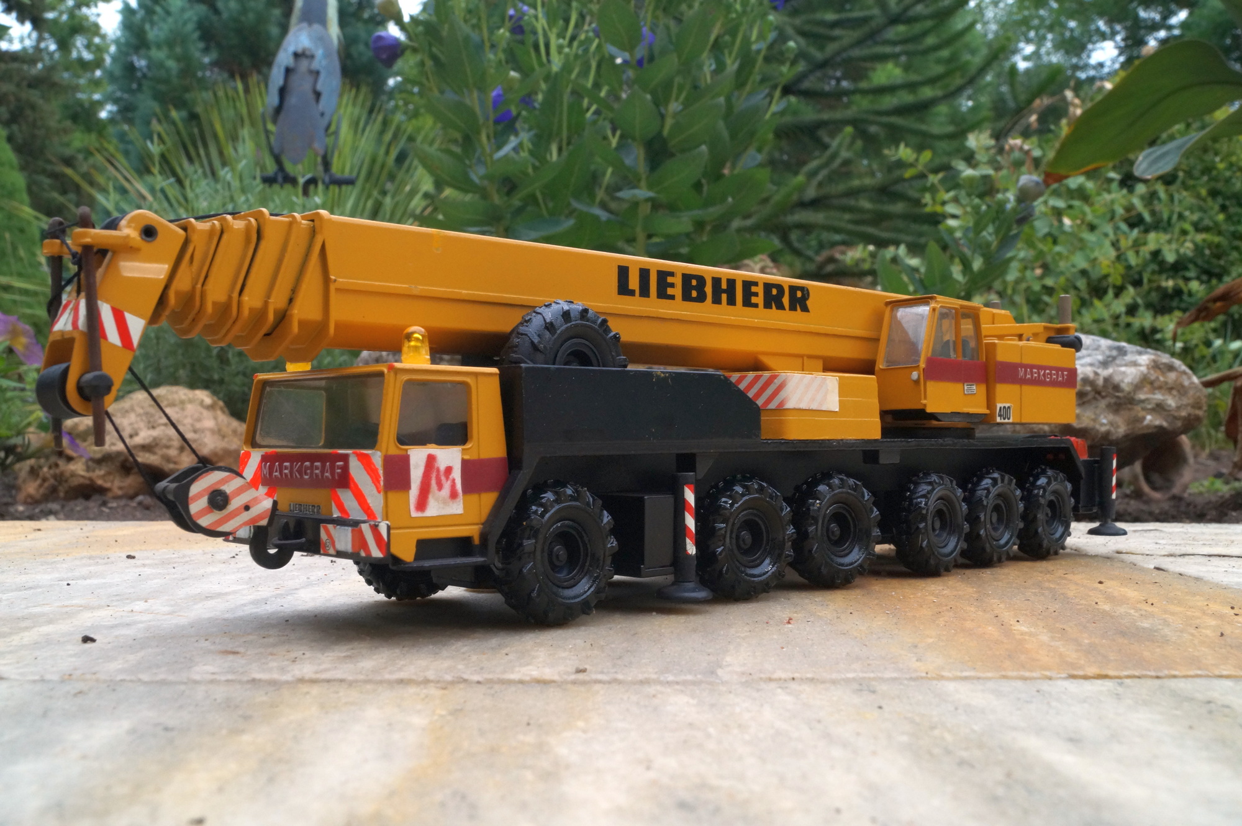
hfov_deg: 53.2
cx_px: 621
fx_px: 1241
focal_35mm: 36
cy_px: 413
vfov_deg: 36.8
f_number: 18
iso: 800
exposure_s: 1/60
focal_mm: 24
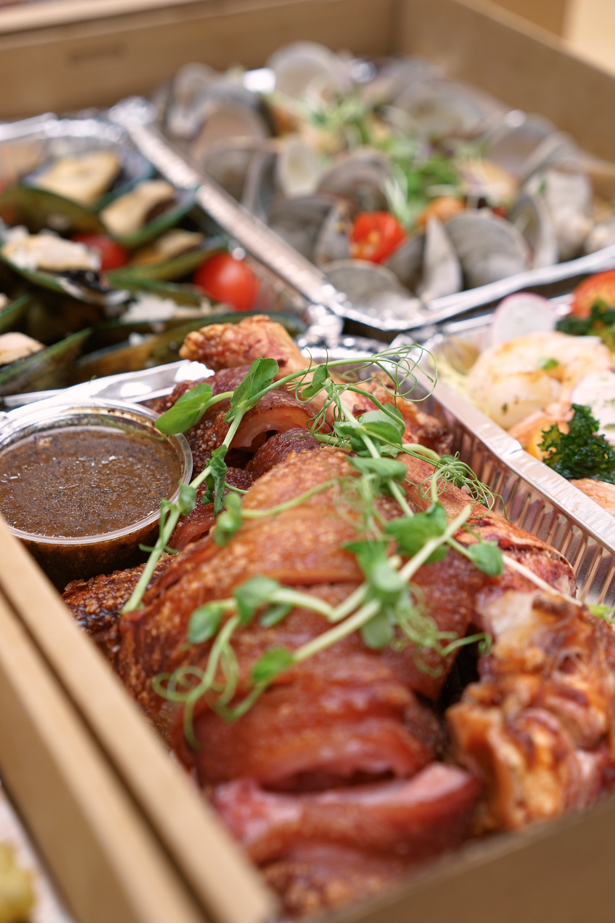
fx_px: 1409
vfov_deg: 36.2
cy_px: 462
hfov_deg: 24.6
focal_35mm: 55
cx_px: 308
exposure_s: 1/80
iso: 500
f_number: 4
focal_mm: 55
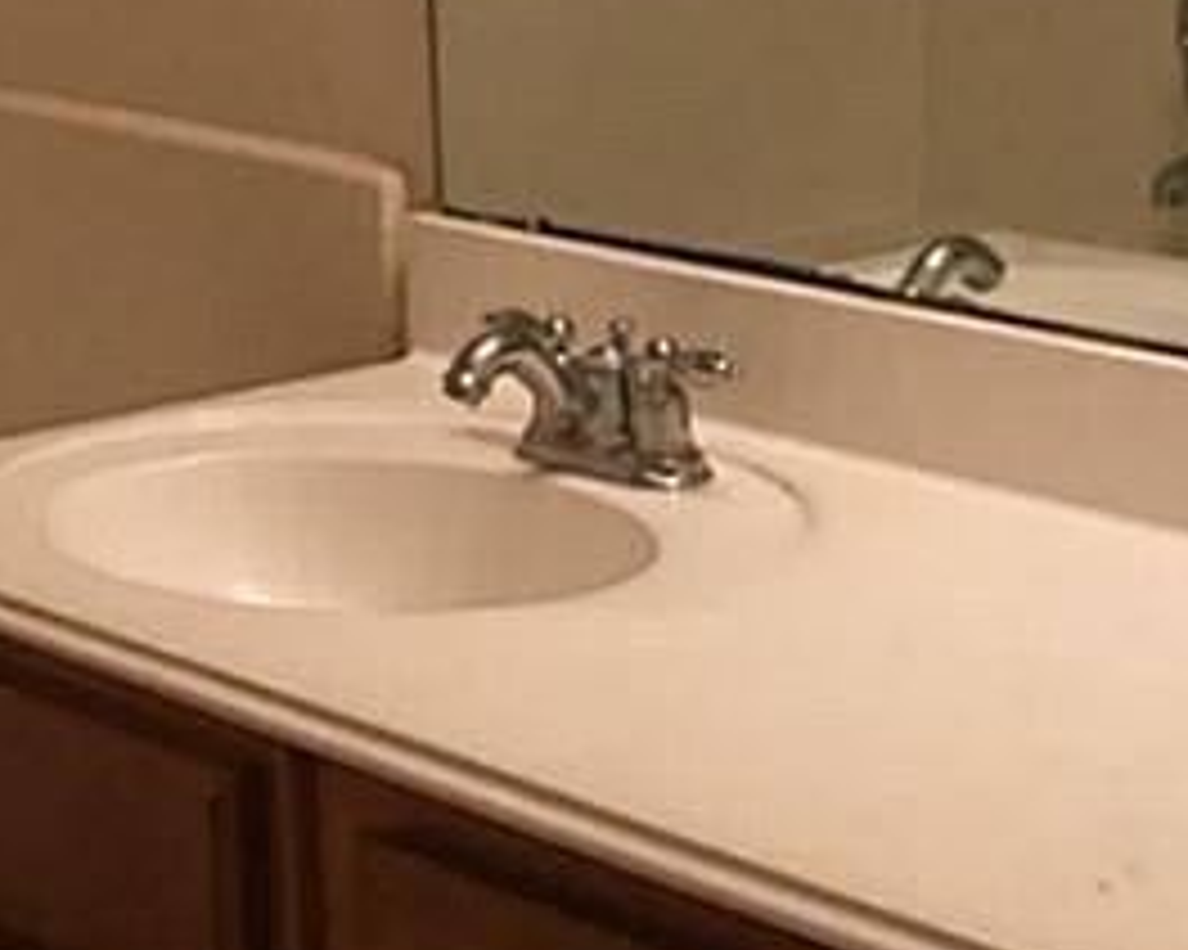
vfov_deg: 13.7
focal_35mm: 110
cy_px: -135
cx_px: 774
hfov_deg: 17.4
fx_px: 3866
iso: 125
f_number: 2.2
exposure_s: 1/30
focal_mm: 4.15
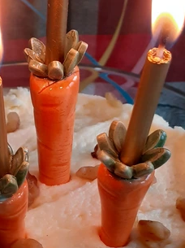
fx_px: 557
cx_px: 38
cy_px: 162
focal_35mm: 78
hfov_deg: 18.7
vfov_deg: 24.9
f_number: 1.9
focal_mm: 3.6
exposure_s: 1/50
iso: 64
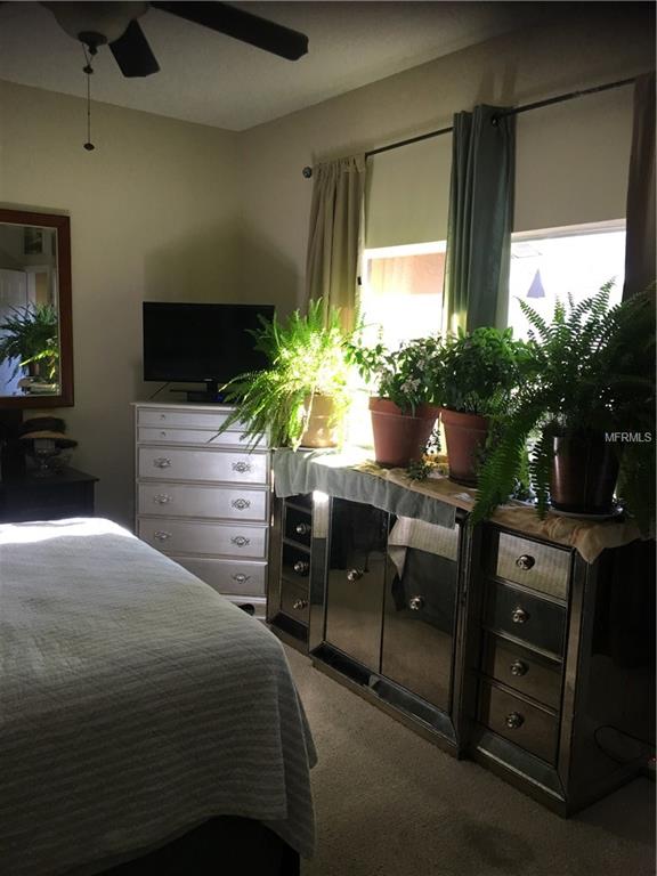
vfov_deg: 61.7
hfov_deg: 48.2
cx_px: 328
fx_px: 734
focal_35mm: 29
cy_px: 438
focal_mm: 4.15
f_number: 2.2
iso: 40
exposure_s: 1/30
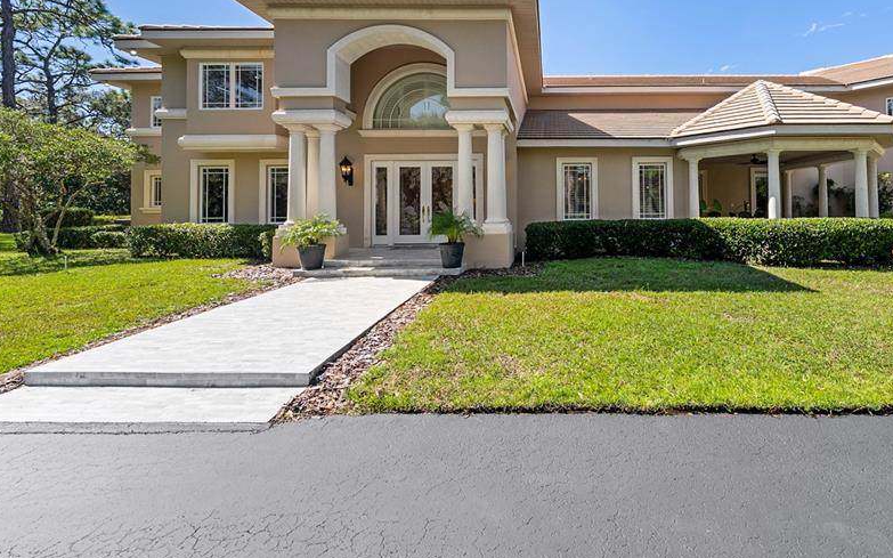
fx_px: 389
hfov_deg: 95.4
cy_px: 205
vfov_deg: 69.9
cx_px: 568
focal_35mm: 16
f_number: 5.6
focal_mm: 12
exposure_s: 1/200
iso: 80
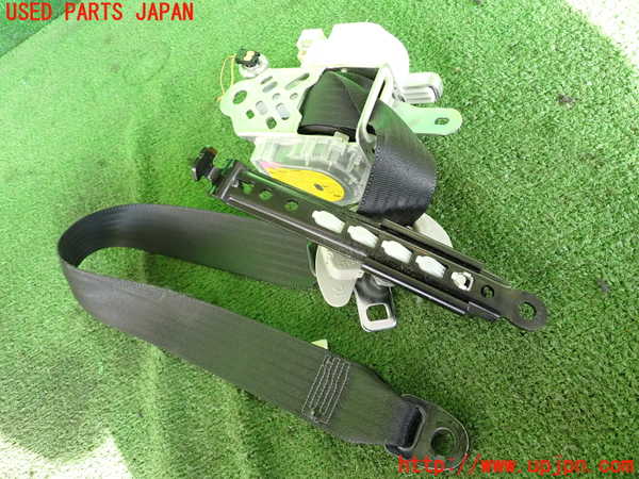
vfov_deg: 46.8
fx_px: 554
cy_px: 240
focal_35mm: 30
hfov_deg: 60.0
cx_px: 320
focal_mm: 5.4
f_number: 2.3
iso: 320
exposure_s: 1/125
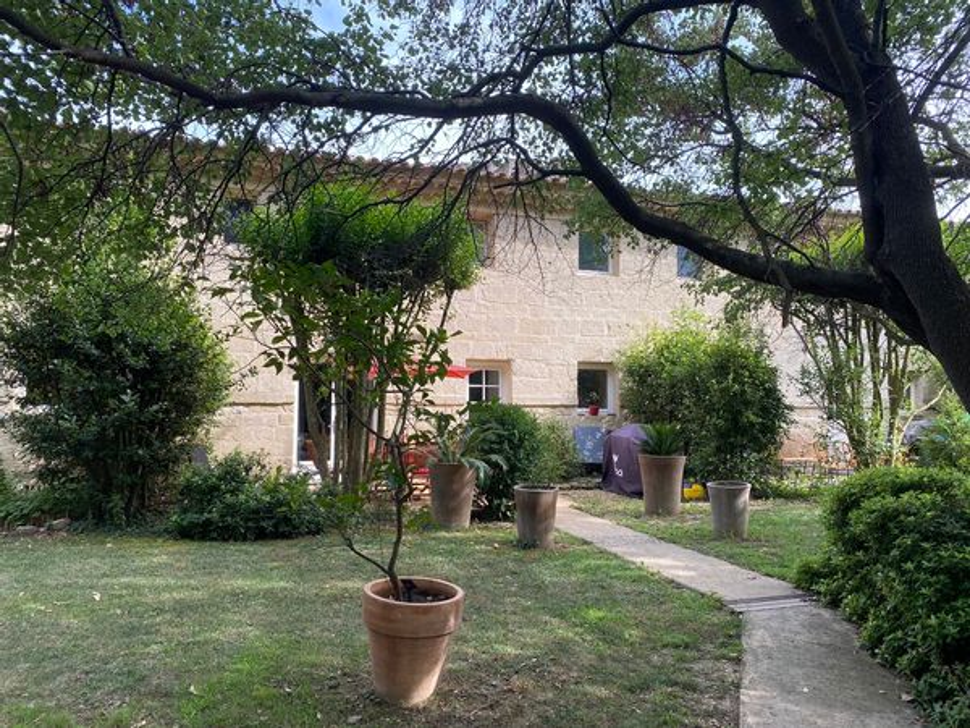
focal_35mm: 26
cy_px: 364
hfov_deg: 67.3
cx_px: 485
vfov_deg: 53.1
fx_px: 729
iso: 32
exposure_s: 1/310
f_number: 1.8
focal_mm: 4.25
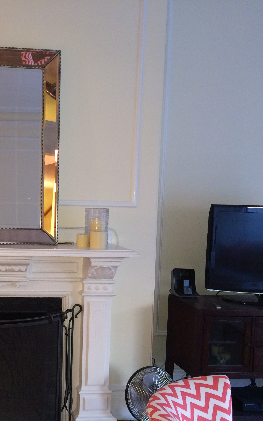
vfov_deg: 46.2
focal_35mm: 43
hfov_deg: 28.1
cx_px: -1
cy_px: 213
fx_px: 493
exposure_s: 1/17
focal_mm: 4.12
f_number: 2.2
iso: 160
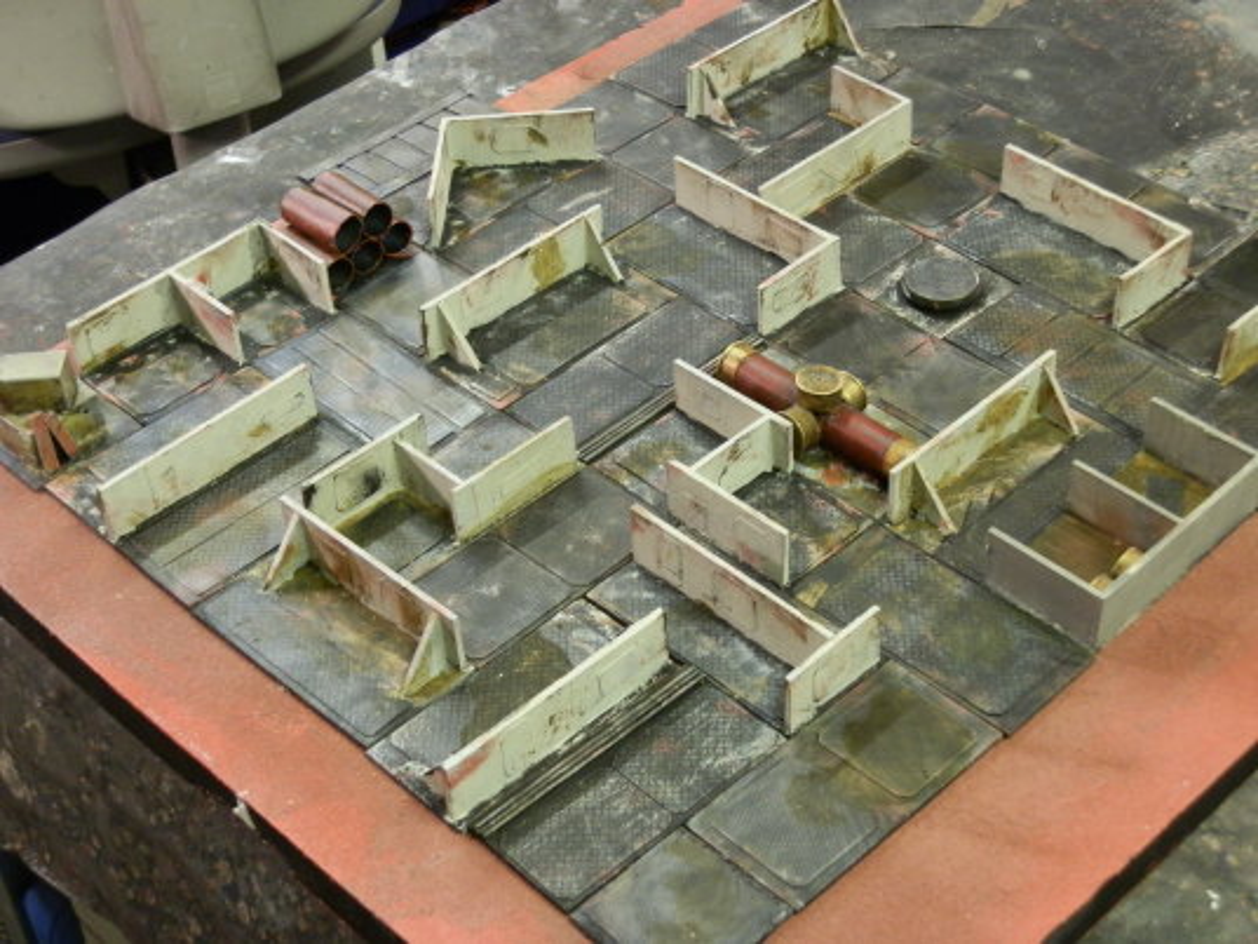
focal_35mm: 61
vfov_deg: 24.0
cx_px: 629
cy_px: 472
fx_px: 2217
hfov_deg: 31.7
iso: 250
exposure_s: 1/8
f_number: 3.7
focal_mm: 10.99
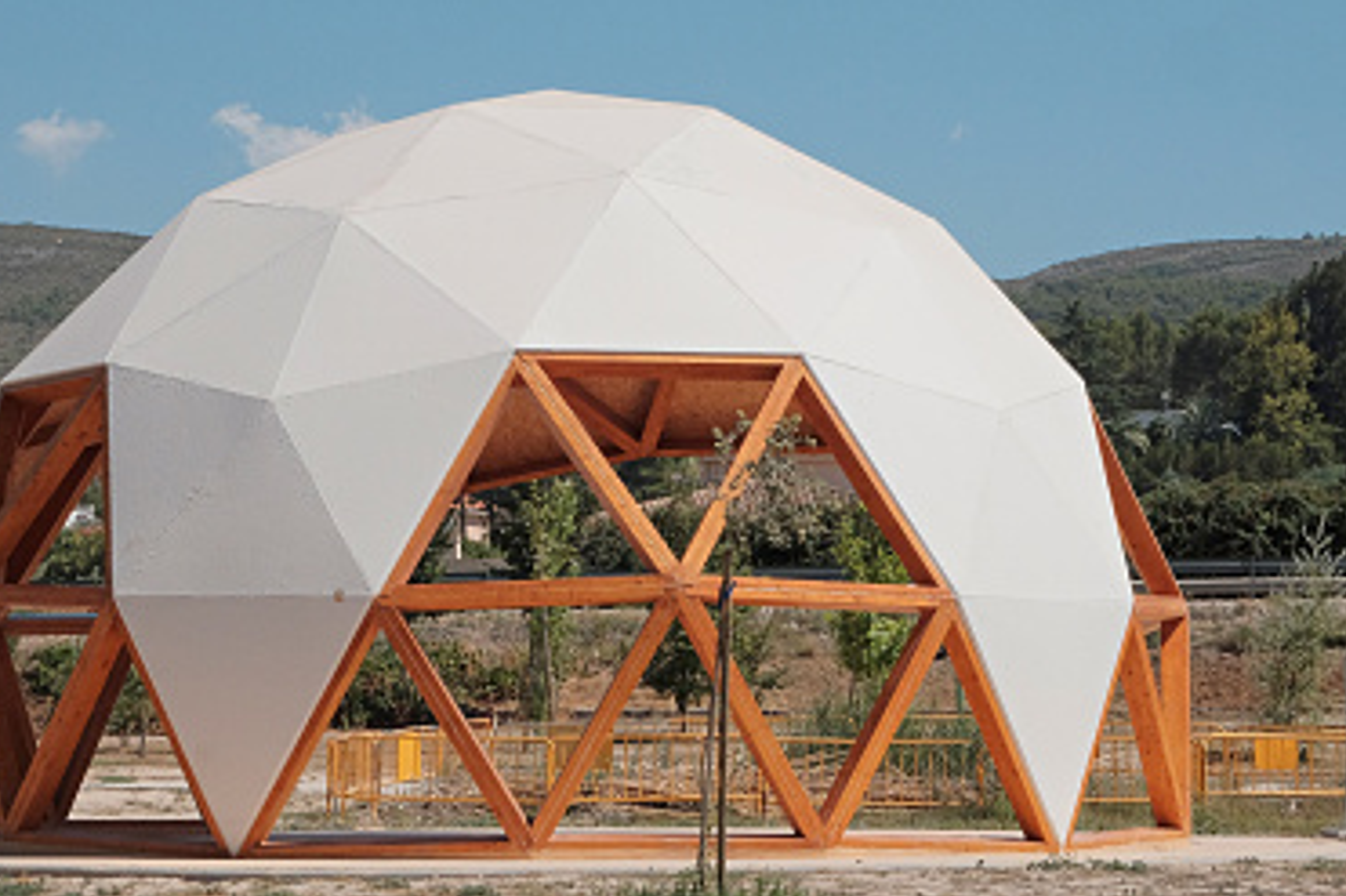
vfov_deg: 12.0
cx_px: 608
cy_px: 375
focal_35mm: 114
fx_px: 4260
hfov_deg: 17.9
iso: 800
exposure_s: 1/420
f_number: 22
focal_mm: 55
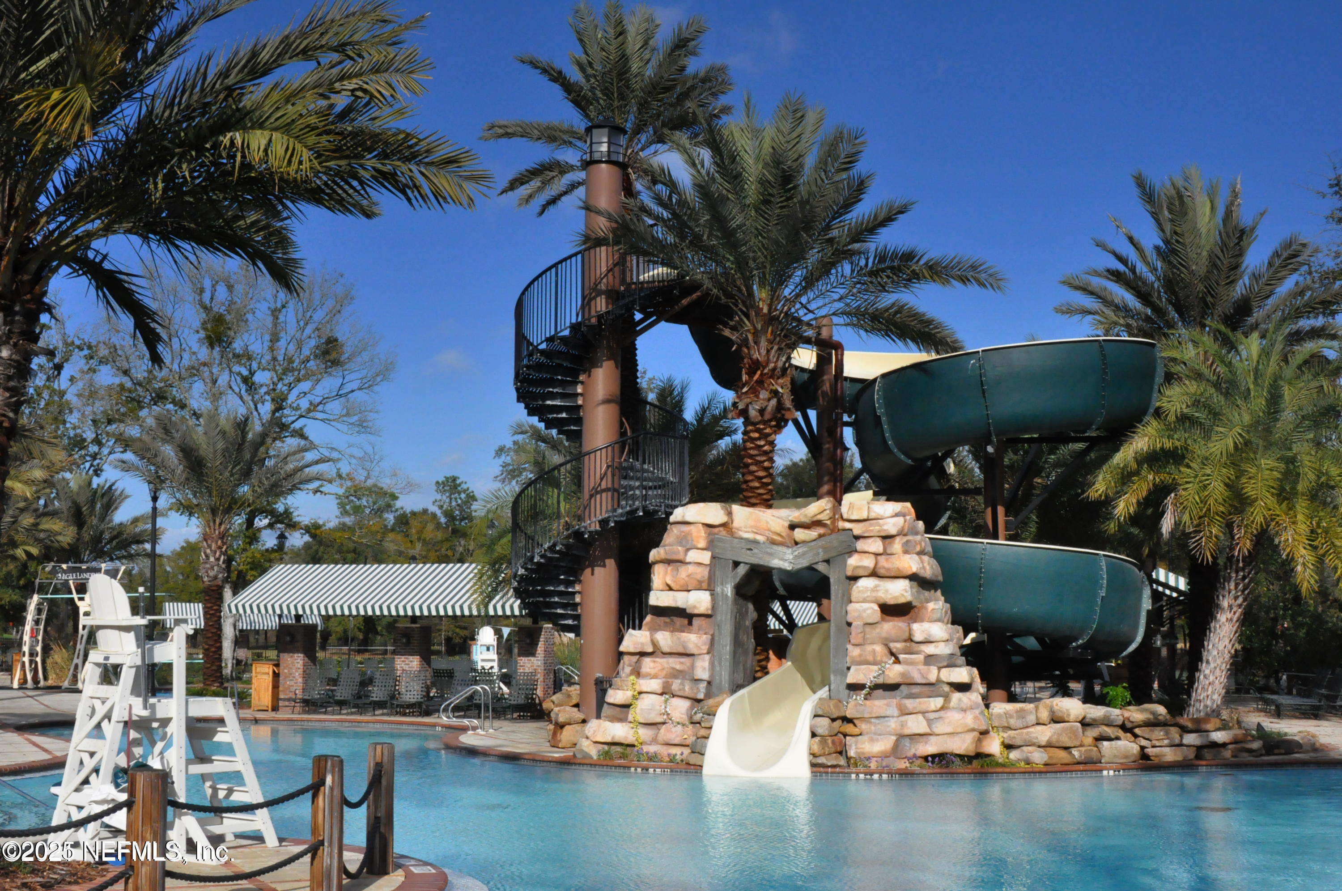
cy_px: 446
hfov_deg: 46.5
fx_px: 1564
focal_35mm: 42
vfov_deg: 31.8
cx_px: 671
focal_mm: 28
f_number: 18
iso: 2000
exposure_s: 1/1250
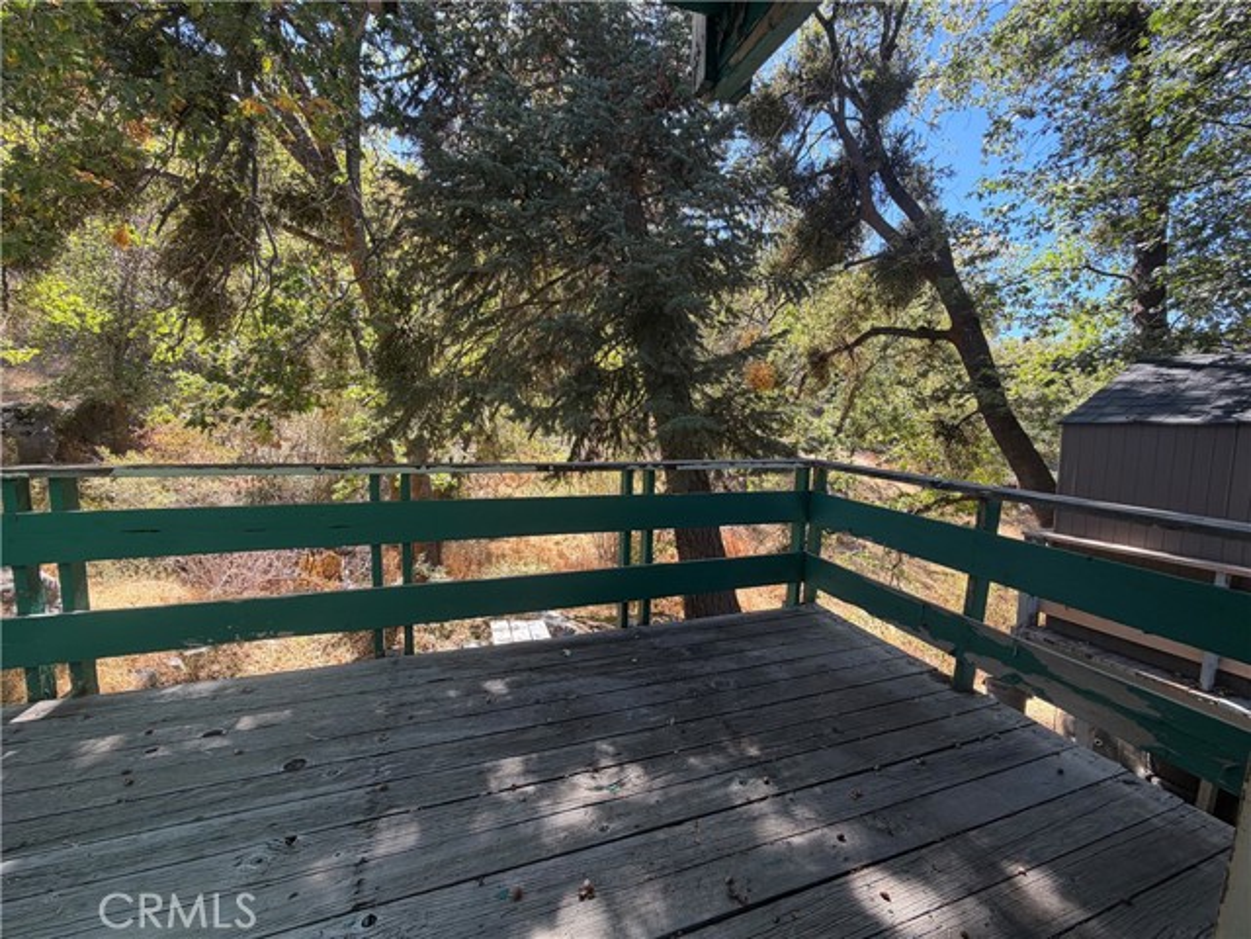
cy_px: 470
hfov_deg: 102.1
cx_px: 626
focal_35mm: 14
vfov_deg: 85.7
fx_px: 506
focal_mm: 2.22
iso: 40
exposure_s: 1/155
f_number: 2.2
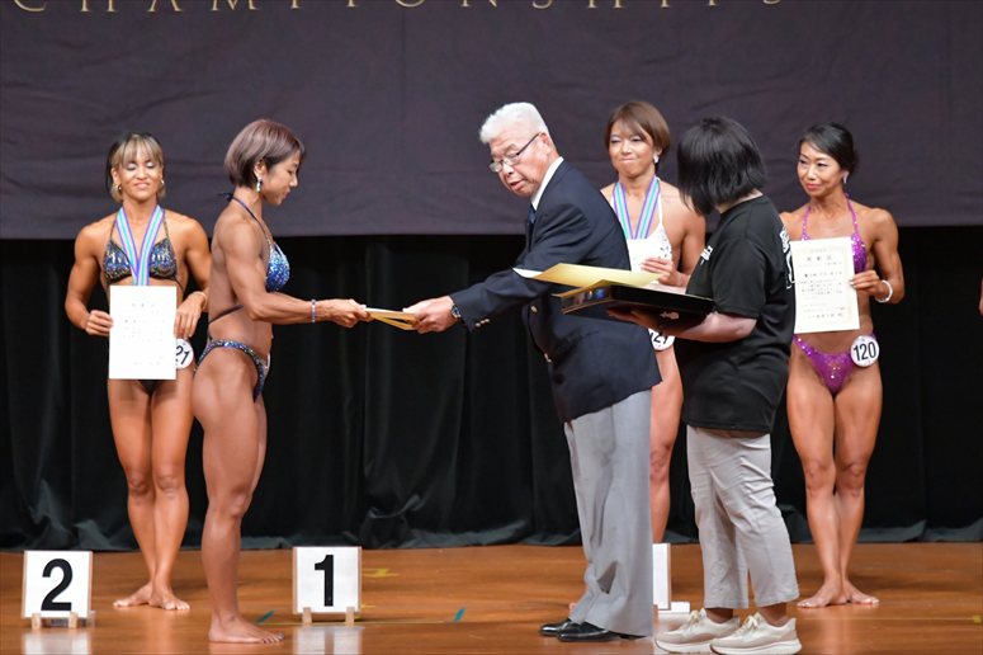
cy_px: 328
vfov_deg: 5.1
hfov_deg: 7.6
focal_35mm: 270
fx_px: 7369
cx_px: 492
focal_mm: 180
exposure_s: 1/400
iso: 6400
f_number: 5.6
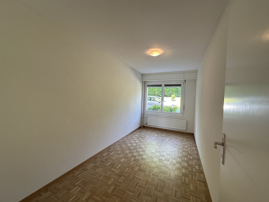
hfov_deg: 102.1
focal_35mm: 14
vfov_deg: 85.7
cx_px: 134
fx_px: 109
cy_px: 101
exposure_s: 1/100
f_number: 2.2
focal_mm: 2.22
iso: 125
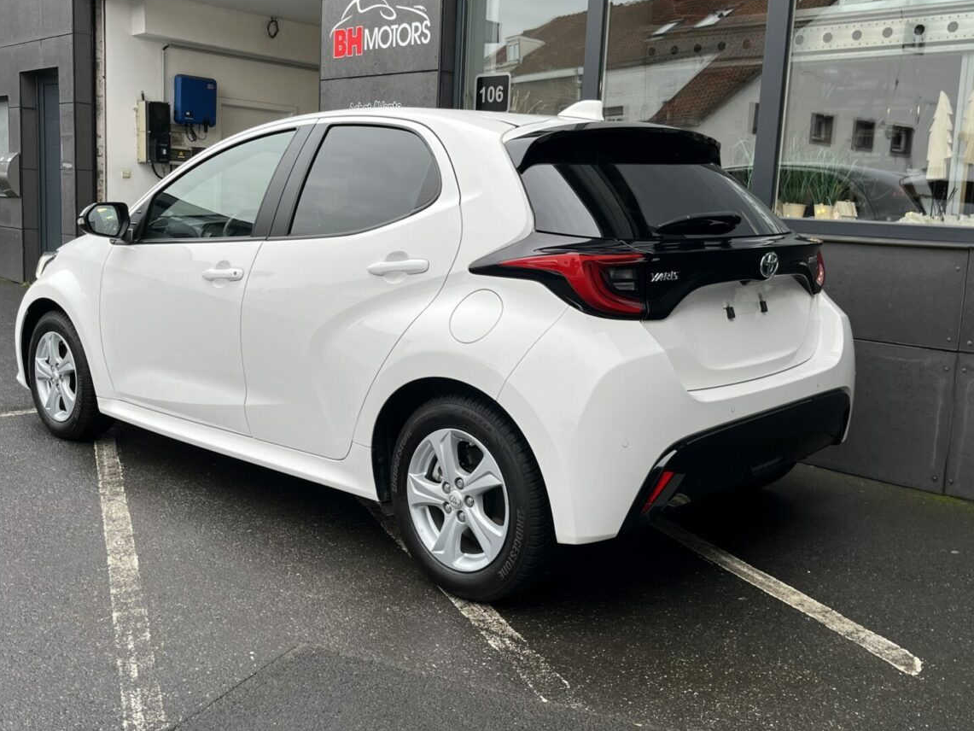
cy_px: 329
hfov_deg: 52.6
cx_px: 489
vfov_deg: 40.7
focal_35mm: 35
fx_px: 985
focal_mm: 5.1
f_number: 1.6
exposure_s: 1/122
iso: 32
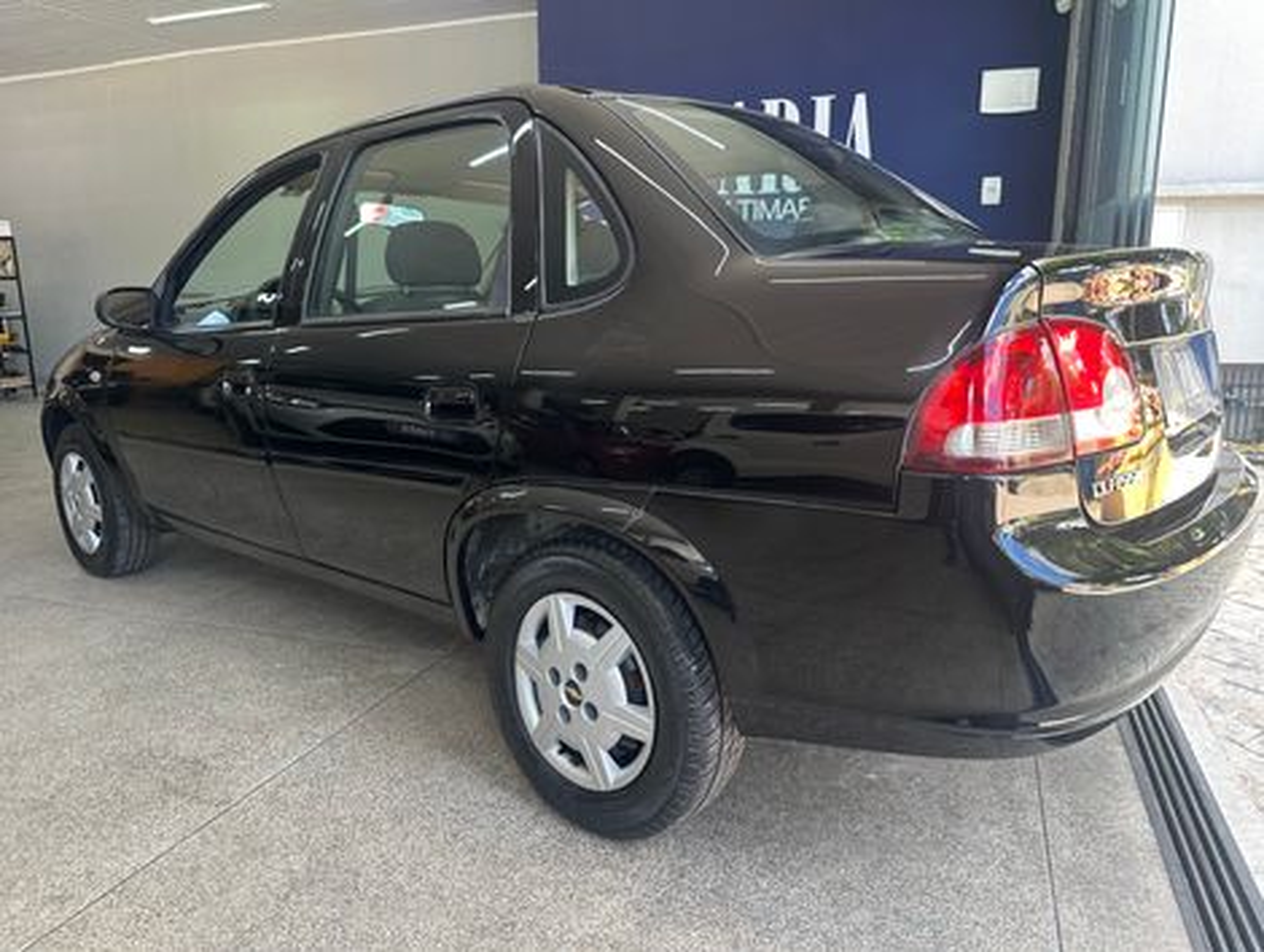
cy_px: 476
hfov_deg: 71.5
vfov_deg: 56.9
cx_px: 632
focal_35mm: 24
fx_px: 878
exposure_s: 1/121
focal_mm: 6.86
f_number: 1.78
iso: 125
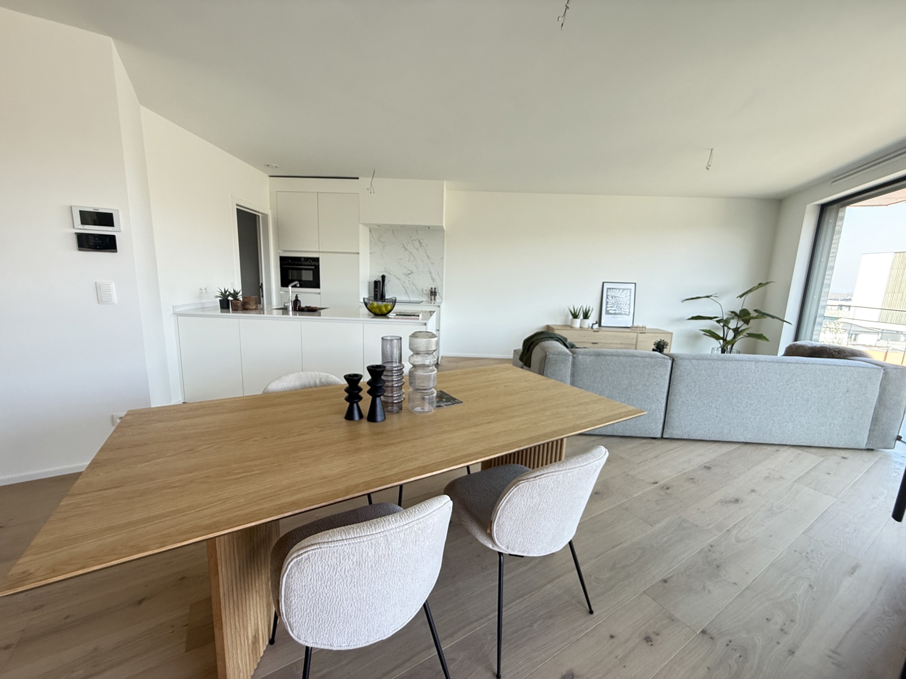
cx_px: 453
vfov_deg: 85.7
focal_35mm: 14
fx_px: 366
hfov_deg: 102.1
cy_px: 340
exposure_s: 1/99
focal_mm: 2.22
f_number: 2.2
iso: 125
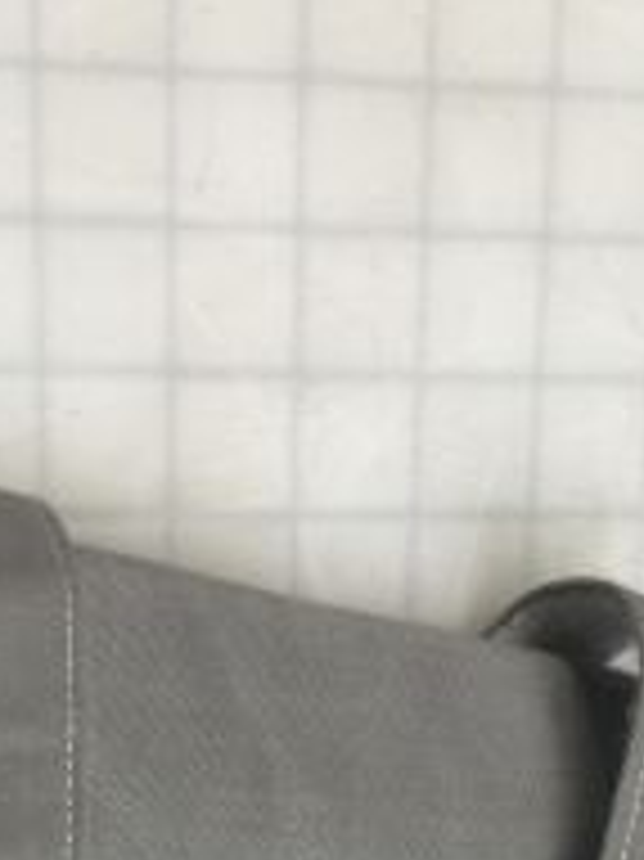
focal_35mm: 91
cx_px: 194
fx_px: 2260
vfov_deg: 18.7
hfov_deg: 16.2
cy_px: 1328
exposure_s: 1/30
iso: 50
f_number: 2.2
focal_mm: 4.15
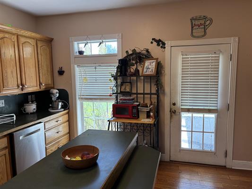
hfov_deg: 67.3
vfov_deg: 53.0
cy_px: 94
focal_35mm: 26
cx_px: 126
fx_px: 189
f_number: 1.6
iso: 80
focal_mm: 5.96
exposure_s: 1/134
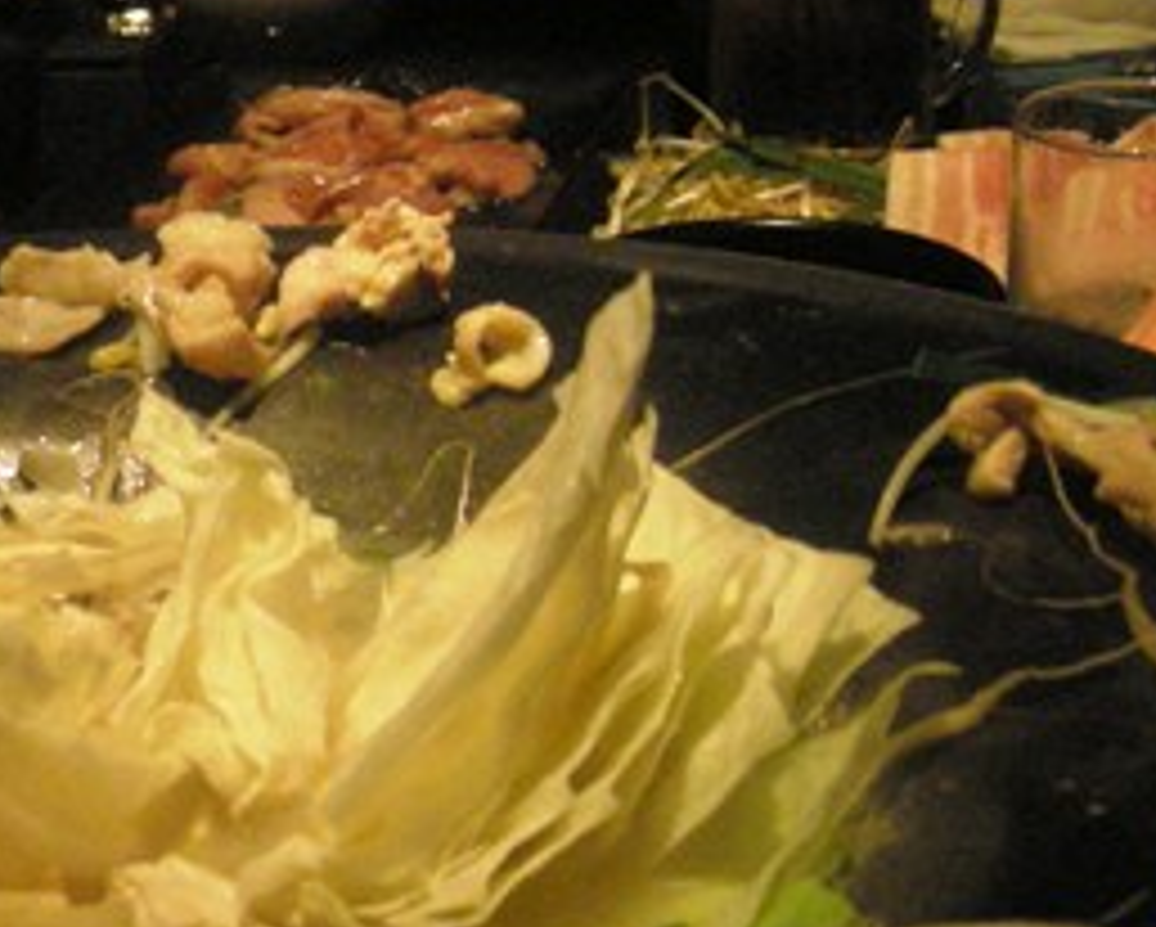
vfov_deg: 18.0
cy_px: 306
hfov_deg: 21.1
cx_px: -175
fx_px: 2910
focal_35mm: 85
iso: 318
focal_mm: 5.7
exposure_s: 1/62.3
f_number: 2.8
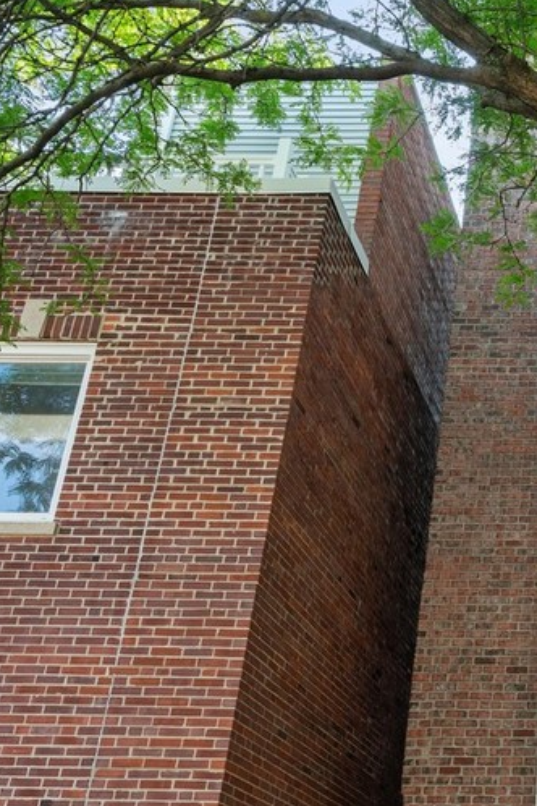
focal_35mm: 52
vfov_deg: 37.9
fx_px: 1163
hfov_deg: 22.9
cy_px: 518
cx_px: 710
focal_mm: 16
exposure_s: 1/50
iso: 320
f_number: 8
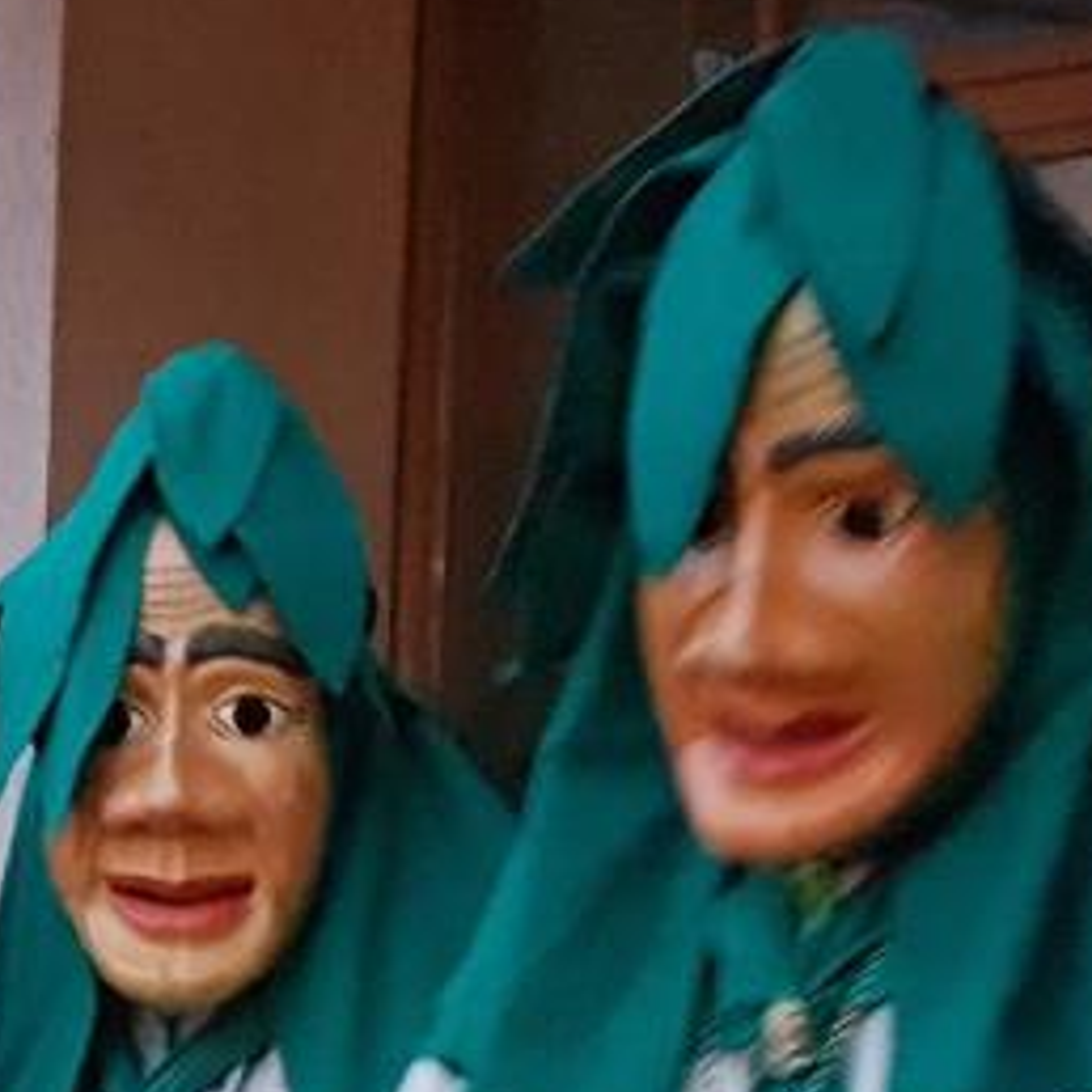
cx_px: 207
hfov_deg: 29.3
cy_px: 813
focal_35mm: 57
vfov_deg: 29.6
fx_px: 2034
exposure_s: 1/10
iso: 800
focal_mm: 4.2
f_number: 1.7
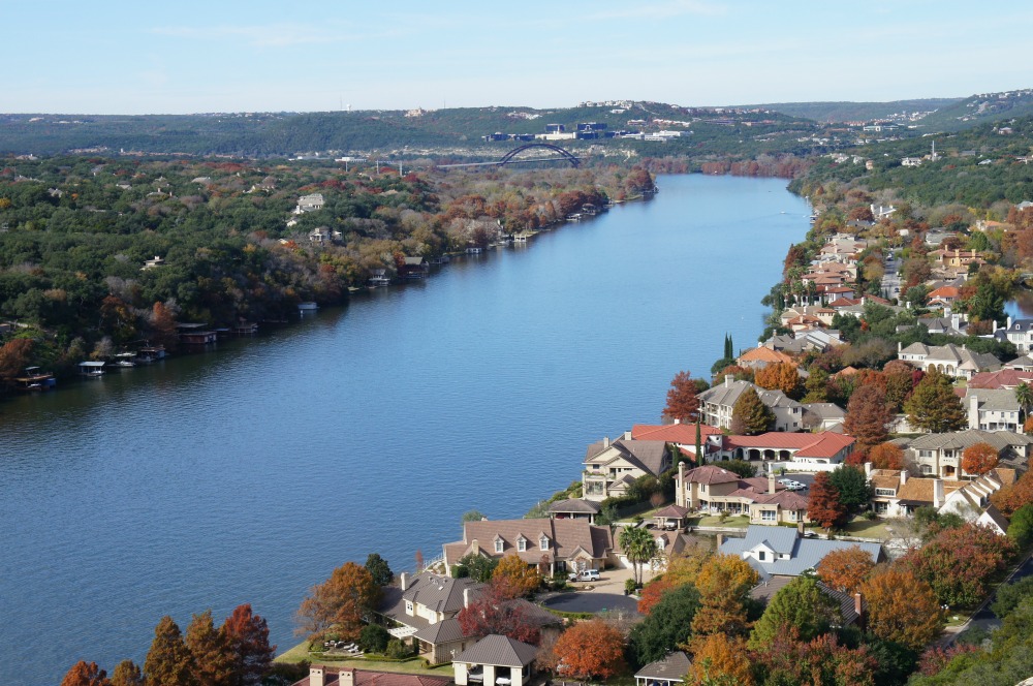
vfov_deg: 19.7
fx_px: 1977
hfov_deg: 29.3
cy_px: 343
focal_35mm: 69
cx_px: 516
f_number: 13
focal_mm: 46
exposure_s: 1/160
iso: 200
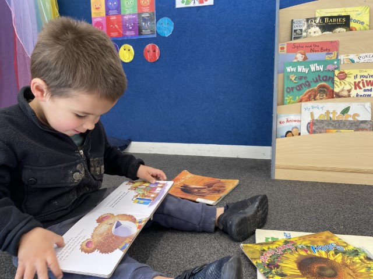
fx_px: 280
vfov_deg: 53.1
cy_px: 140
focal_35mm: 26
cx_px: 186
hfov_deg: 67.3
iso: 125
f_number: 1.8
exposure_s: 1/100
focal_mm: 4.25
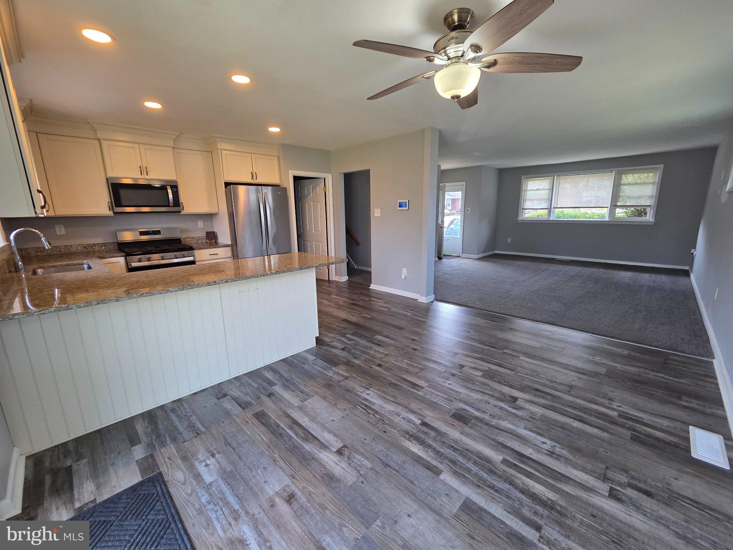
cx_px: 366
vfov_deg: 89.9
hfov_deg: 106.2
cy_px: 275
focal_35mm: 13
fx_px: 275
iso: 160
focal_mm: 2.2
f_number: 2.2
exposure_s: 1/120
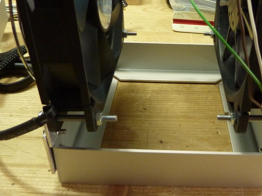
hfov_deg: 44.9
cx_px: 180
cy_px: 44
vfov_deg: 34.3
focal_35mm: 41
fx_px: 310
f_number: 3.3
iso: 400
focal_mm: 4.1
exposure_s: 1/25
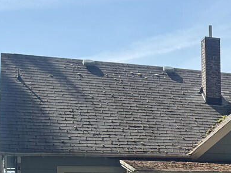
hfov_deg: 18.1
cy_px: 219
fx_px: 654
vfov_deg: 14.5
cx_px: 336
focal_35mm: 98
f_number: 1.78
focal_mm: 6.76
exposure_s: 1/3413
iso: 80
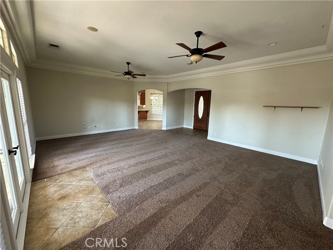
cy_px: 125
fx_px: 135
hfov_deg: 102.1
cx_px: 166
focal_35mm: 14
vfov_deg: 85.7
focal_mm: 2.22
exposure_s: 1/120
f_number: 2.2
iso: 320
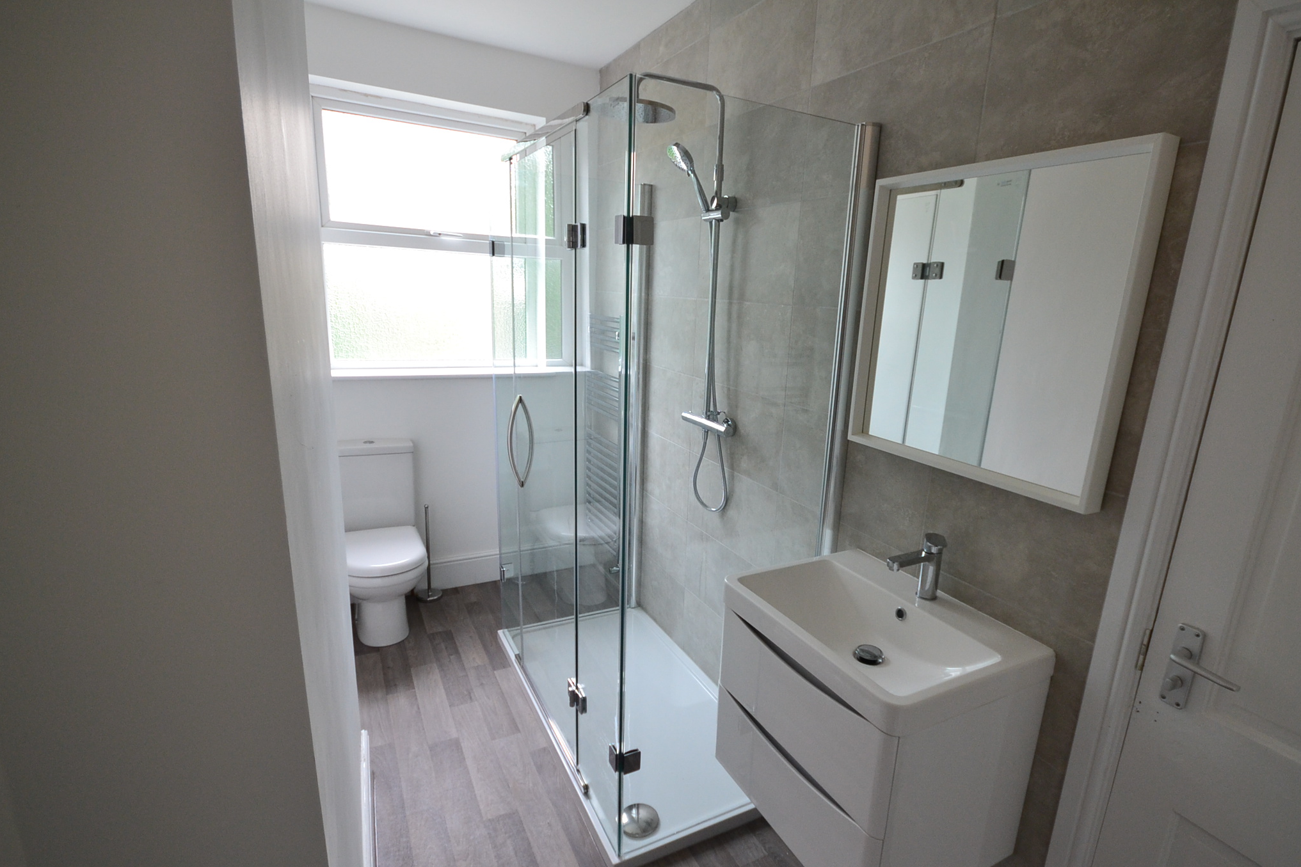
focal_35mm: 17
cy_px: 461
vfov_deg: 70.4
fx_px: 614
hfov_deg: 93.1
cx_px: 705
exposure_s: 1/60
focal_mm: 10
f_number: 6.3
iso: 800
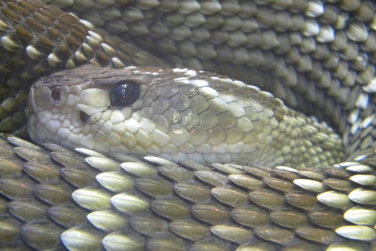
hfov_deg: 18.6
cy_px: 119
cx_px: 188
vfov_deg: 12.5
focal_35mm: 110
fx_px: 1149
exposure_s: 1/9
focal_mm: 19
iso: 456
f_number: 4.7
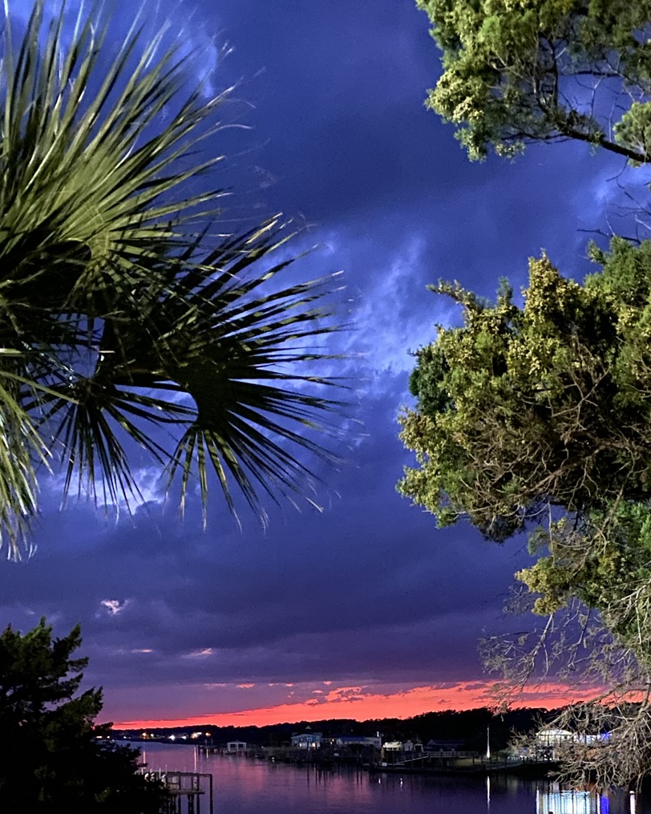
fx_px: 1204
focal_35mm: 50
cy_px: 765
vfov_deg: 34.7
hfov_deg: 30.2
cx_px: 372
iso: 800
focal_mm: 4.25
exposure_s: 1/4
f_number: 1.8
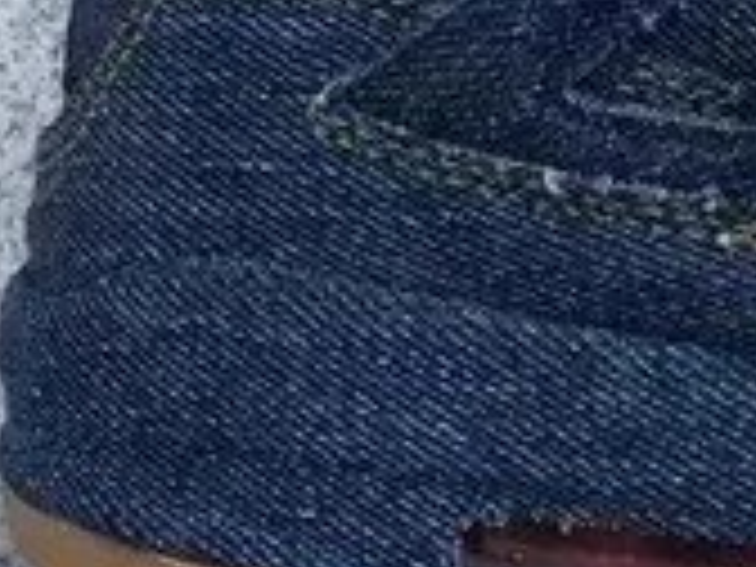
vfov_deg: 8.9
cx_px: 1256
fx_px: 3625
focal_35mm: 166
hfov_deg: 11.3
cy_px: 326
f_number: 2.4
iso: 25
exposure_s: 1/338
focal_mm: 3.3
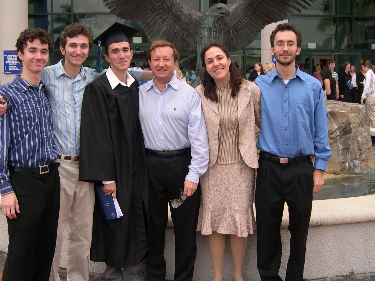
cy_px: 124
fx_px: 487
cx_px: 158
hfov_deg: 42.0
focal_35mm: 45
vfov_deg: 32.1
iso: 100
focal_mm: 8
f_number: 2.8
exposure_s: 1/232
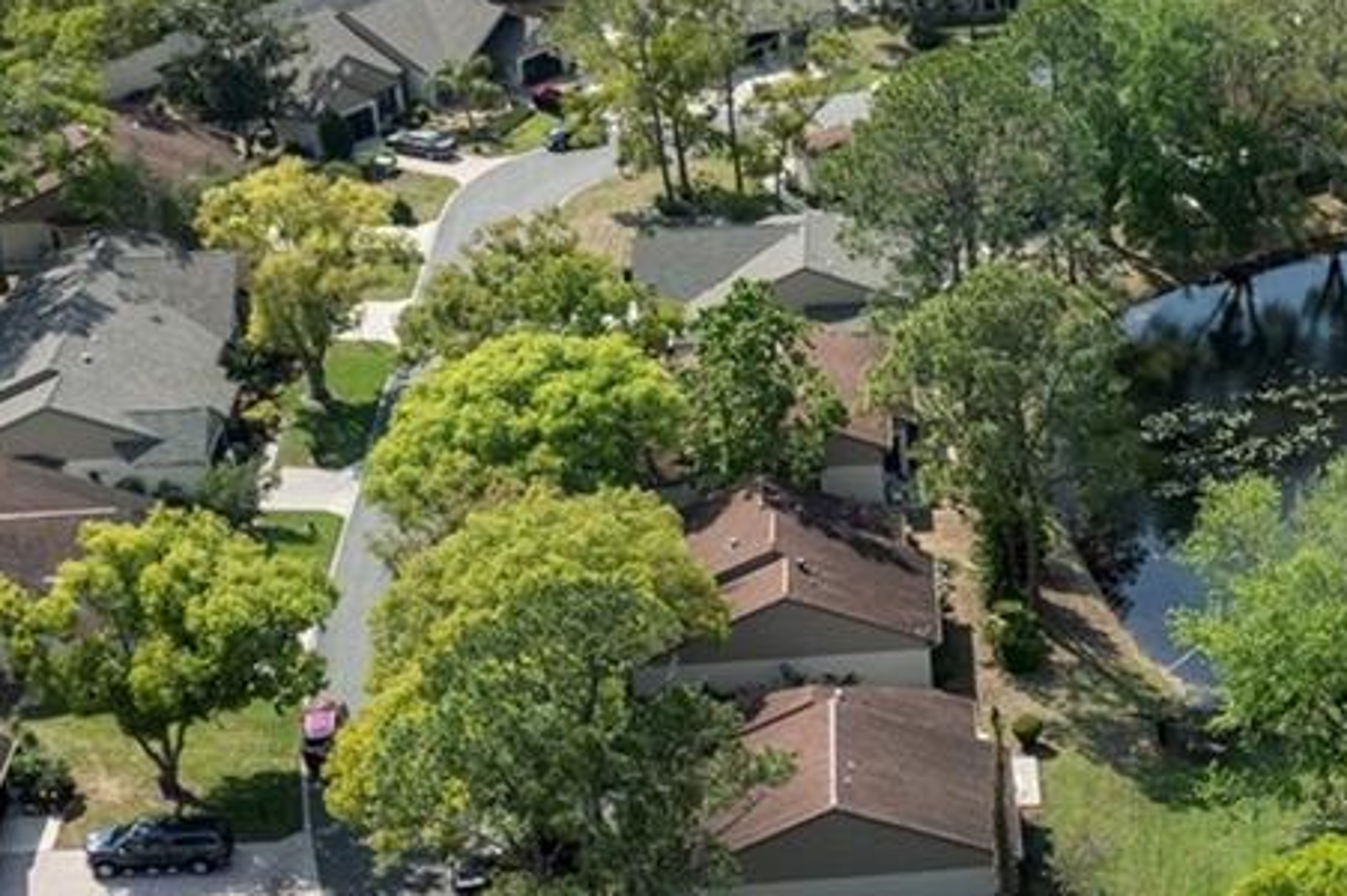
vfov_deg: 17.4
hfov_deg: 24.7
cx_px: 1377
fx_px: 2916
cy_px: 671
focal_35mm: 78
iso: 140
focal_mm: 8.38
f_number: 2.8
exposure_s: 1/1250
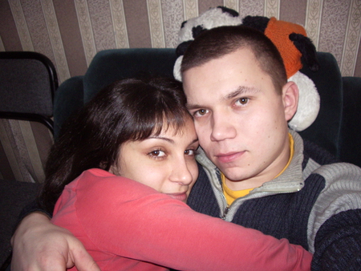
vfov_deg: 40.7
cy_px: 136
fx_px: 365
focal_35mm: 35
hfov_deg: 52.6
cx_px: 180
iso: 160
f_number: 2.6
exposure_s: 1/40
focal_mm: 5.8
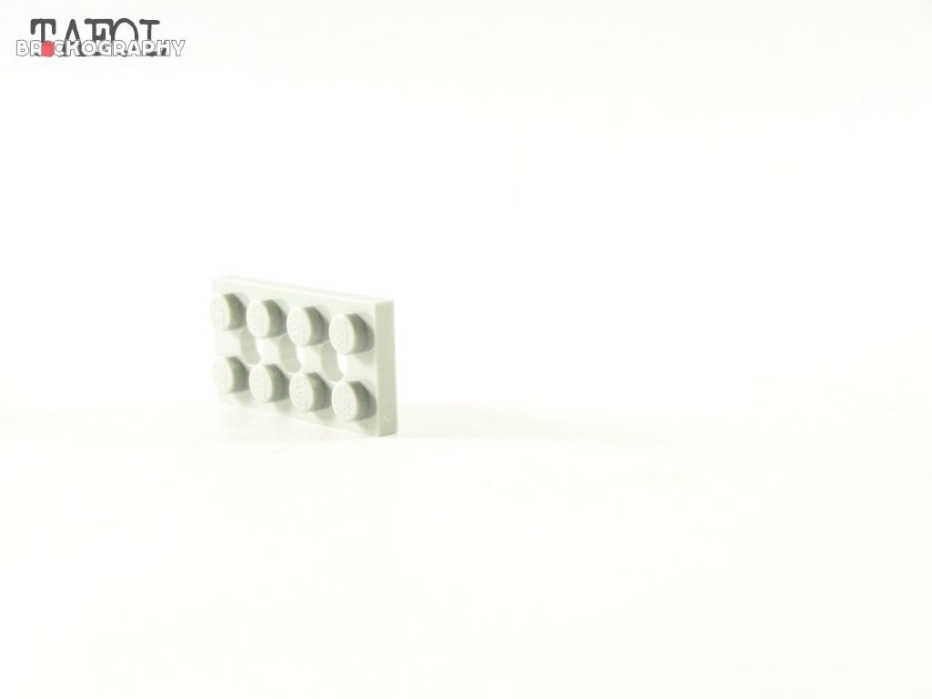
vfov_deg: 19.6
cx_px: 466
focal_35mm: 75
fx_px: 2019
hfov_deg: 26.0
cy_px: 350
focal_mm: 12.4
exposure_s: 1/45
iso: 400
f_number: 3.2
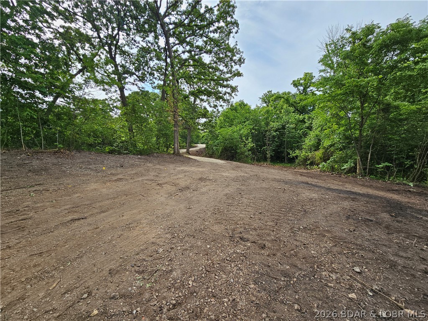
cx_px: 214
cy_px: 160
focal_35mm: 13
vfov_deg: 89.9
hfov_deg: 106.2
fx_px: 161
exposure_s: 1/1108
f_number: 2.2
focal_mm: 2.2
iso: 50
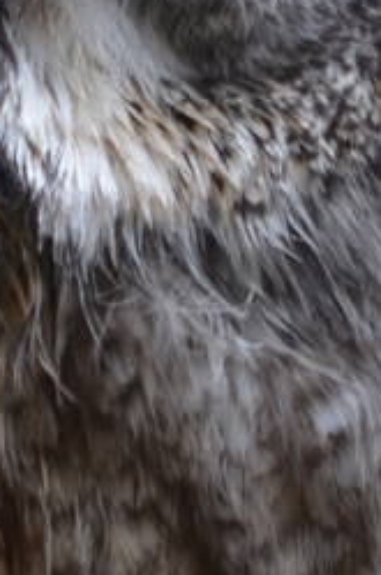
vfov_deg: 0.4
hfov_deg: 0.3
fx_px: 76913
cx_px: -28
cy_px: 413
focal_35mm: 4825
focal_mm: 500
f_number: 6.3
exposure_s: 1/200
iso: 400
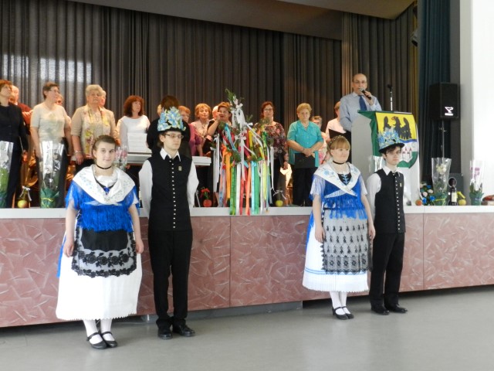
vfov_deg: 37.7
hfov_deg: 49.0
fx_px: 542
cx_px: 247
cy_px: 186
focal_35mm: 38
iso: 800
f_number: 4
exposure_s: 1/50
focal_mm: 6.7
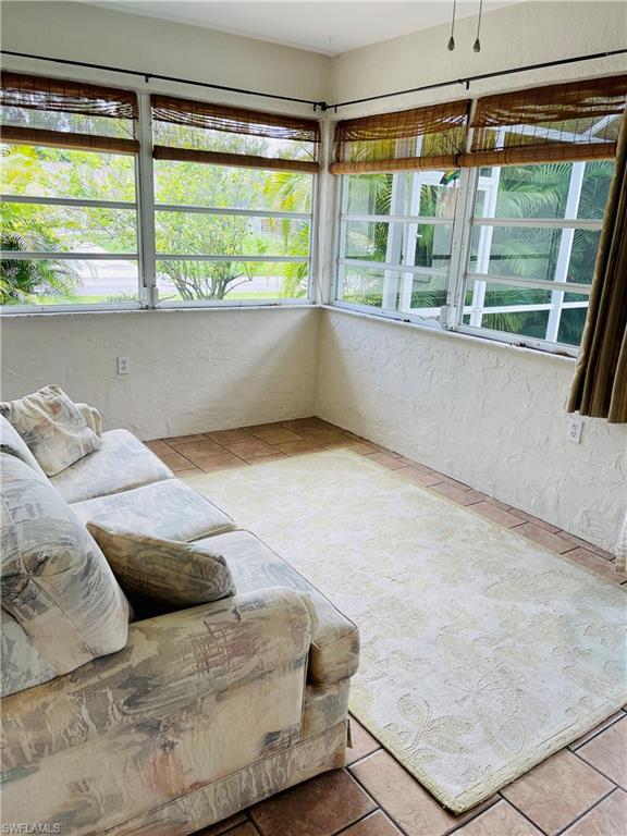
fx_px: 628
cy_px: 418
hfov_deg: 53.1
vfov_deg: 67.3
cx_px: 314
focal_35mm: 26
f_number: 1.6
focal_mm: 5.1
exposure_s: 1/120
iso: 50
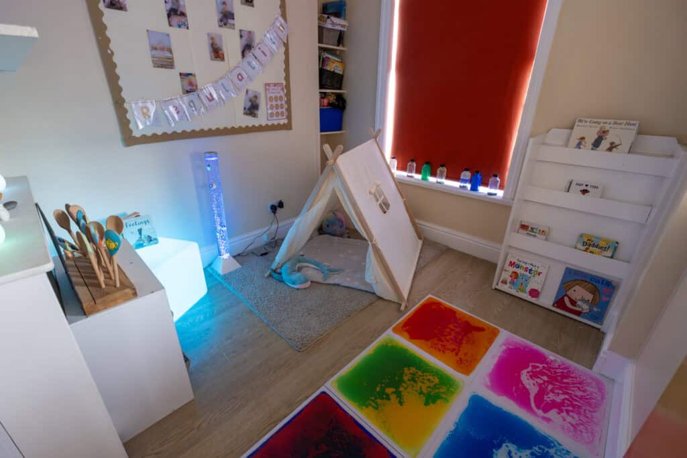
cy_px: 229
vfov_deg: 77.3
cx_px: 344
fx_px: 286
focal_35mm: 15
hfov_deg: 100.4
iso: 1600
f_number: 4
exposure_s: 1/30
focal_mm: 10
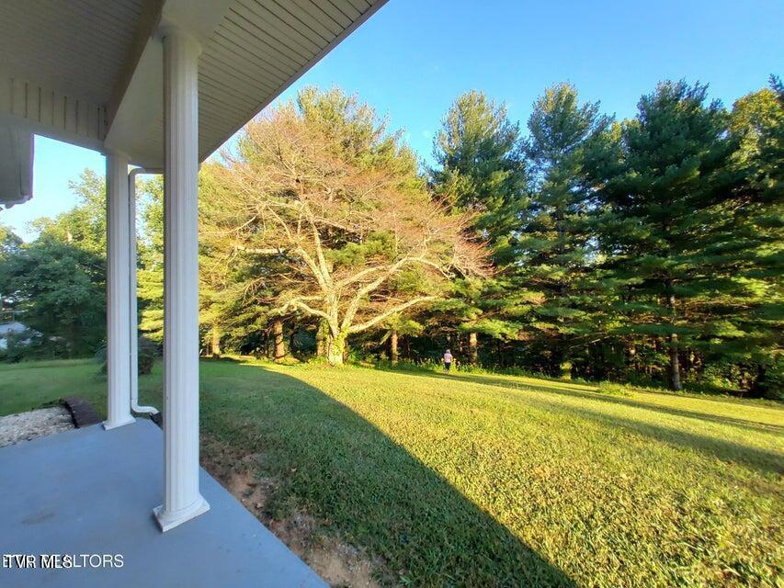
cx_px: 392
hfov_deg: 106.2
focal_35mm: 13
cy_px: 294
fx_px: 294
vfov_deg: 89.9
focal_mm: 1.42
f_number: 2.2
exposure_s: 1/183
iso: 50
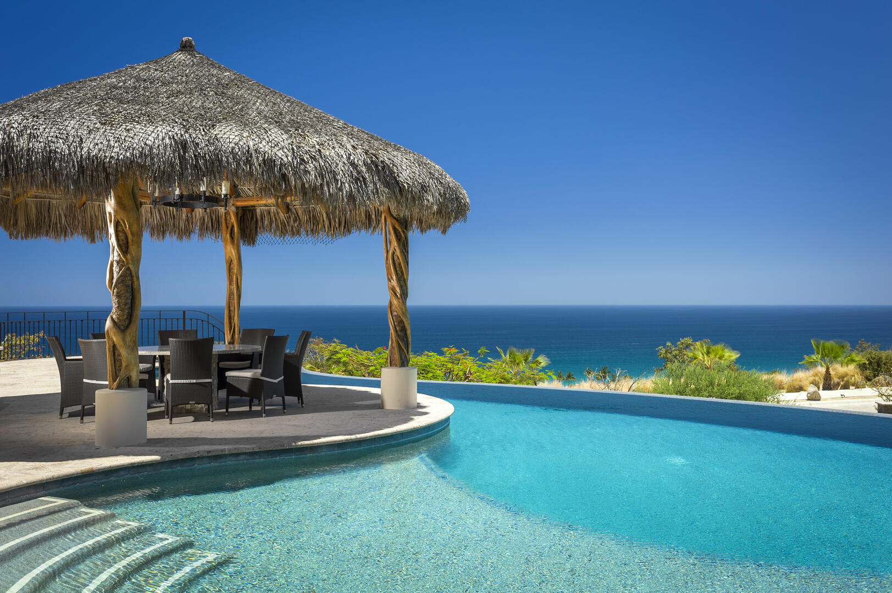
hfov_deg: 54.5
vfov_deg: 37.8
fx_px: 867
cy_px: 296
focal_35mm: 35
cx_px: 446
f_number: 9
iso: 200
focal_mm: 35
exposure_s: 1/160
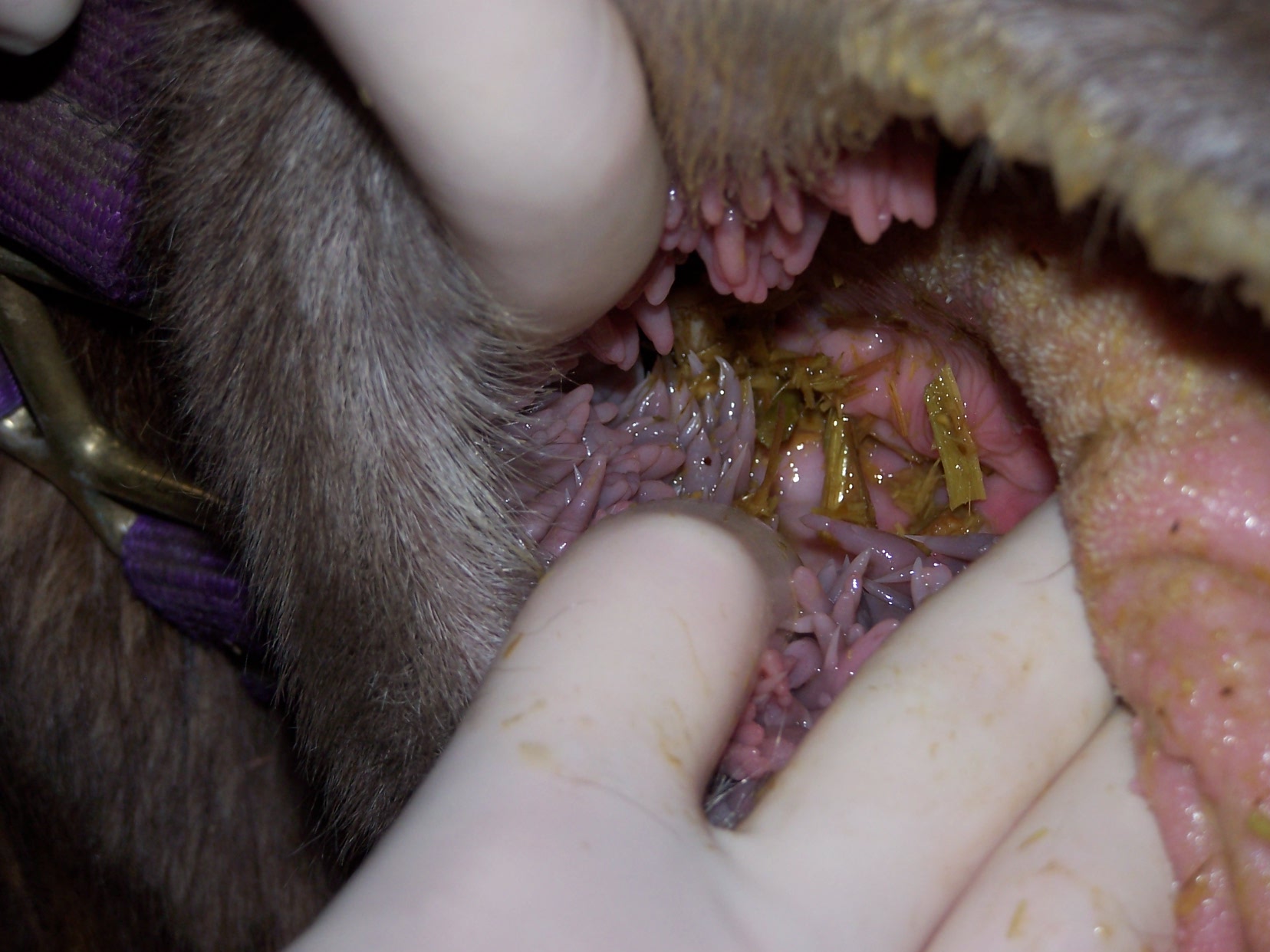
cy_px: 476
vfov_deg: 12.7
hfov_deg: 16.8
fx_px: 4293
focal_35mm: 117
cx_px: 635
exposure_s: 1/90
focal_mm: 19.4
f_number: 3.2
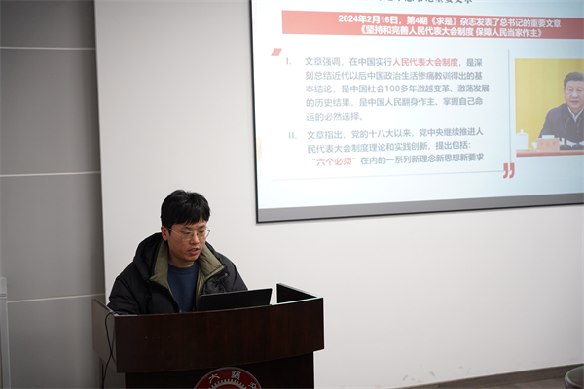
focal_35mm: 53
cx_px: 292
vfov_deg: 25.3
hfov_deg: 37.3
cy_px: 194
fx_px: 866
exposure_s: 1/160
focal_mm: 53.4
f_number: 2.8
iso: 1600
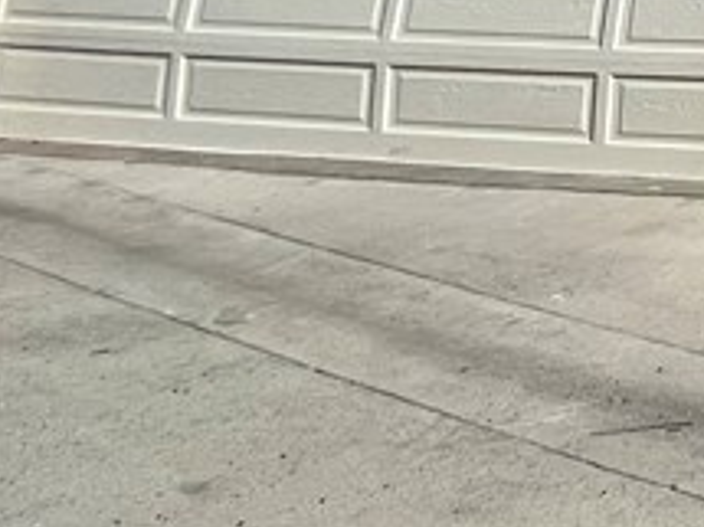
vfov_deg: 18.0
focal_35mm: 62
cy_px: -458
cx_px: 1513
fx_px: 1260
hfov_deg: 17.5
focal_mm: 1.57
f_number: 1.8
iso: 32
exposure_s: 1/2732
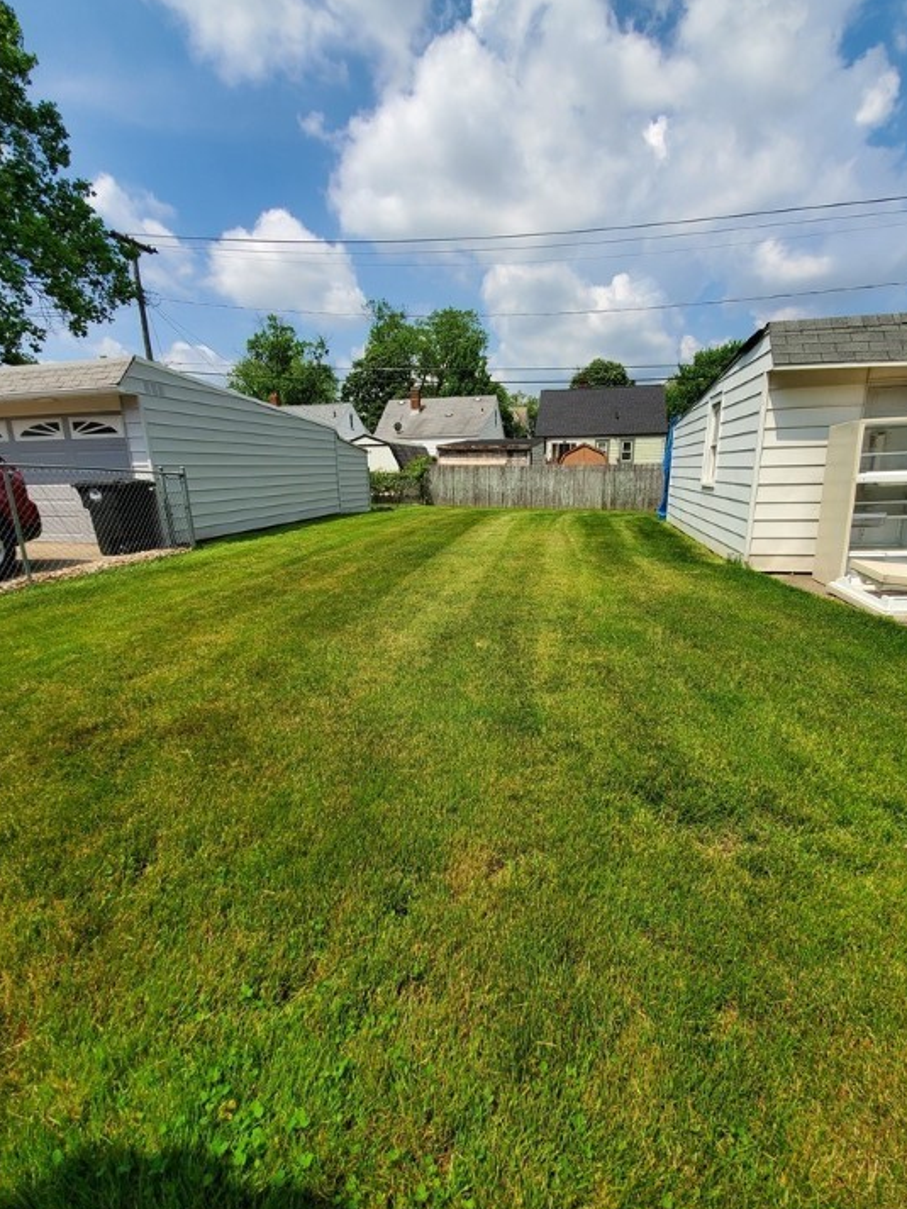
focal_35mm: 14
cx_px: 471
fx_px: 489
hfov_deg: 85.7
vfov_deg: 102.1
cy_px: 607
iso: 50
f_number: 2.2
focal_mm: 1.8
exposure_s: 1/1368
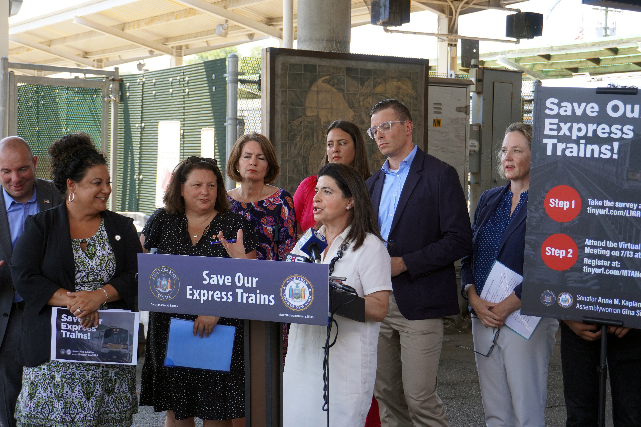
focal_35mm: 58
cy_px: 214
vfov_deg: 23.2
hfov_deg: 34.2
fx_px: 1042
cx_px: 320
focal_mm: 39
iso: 320
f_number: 5.6
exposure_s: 1/160
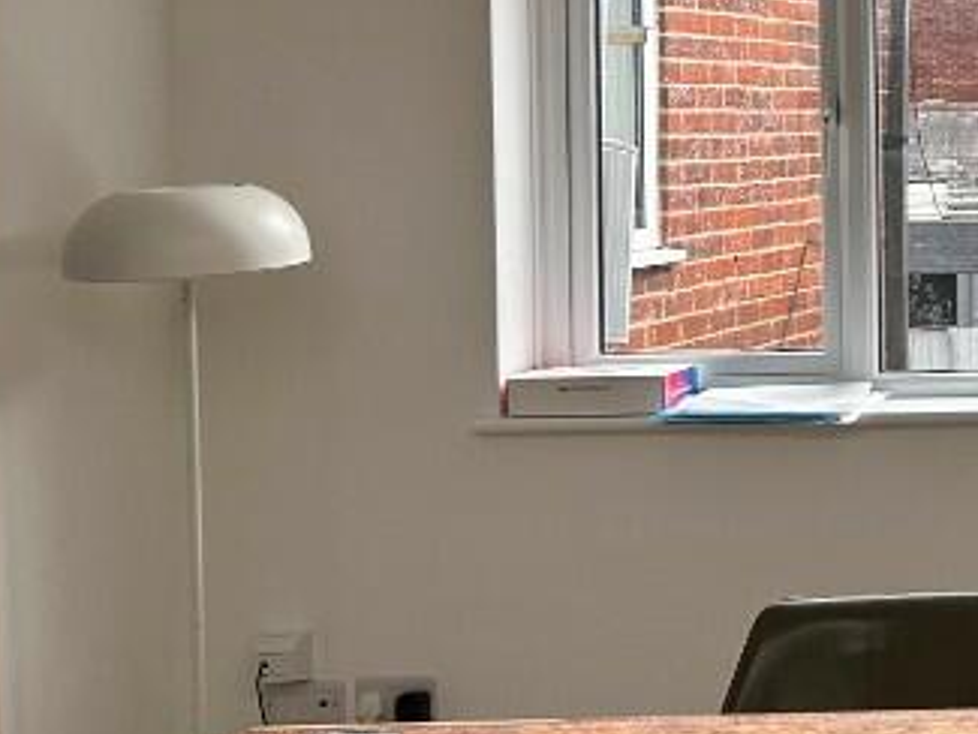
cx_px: 1462
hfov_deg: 20.4
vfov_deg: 17.8
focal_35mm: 82
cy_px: 129
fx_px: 2318
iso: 50
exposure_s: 1/461
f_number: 1.5
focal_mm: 5.7
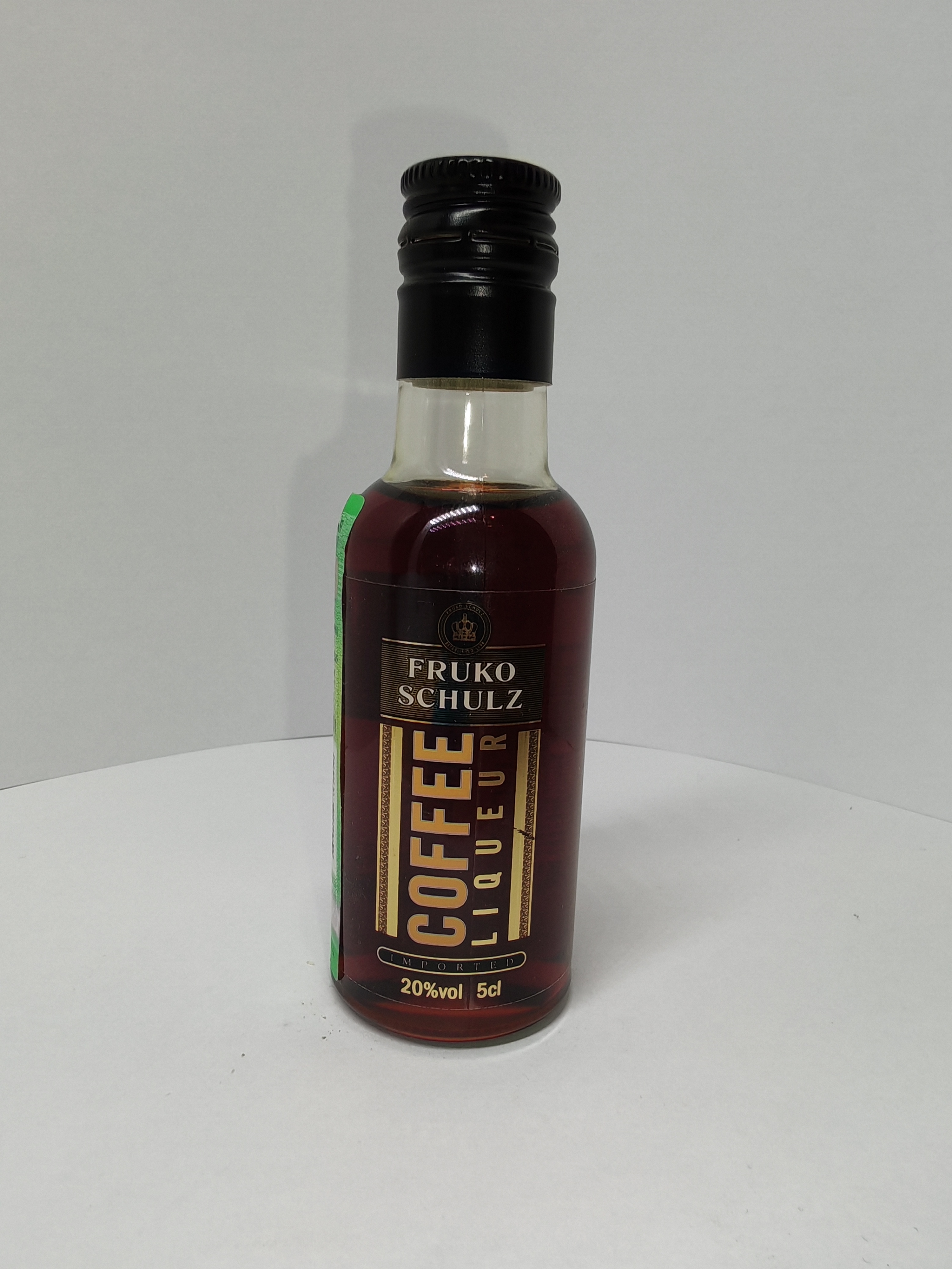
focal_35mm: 27
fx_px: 990
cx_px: 476
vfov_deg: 65.3
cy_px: 634
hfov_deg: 51.4
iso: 50
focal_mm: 1.96
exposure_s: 1/100
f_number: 2.2
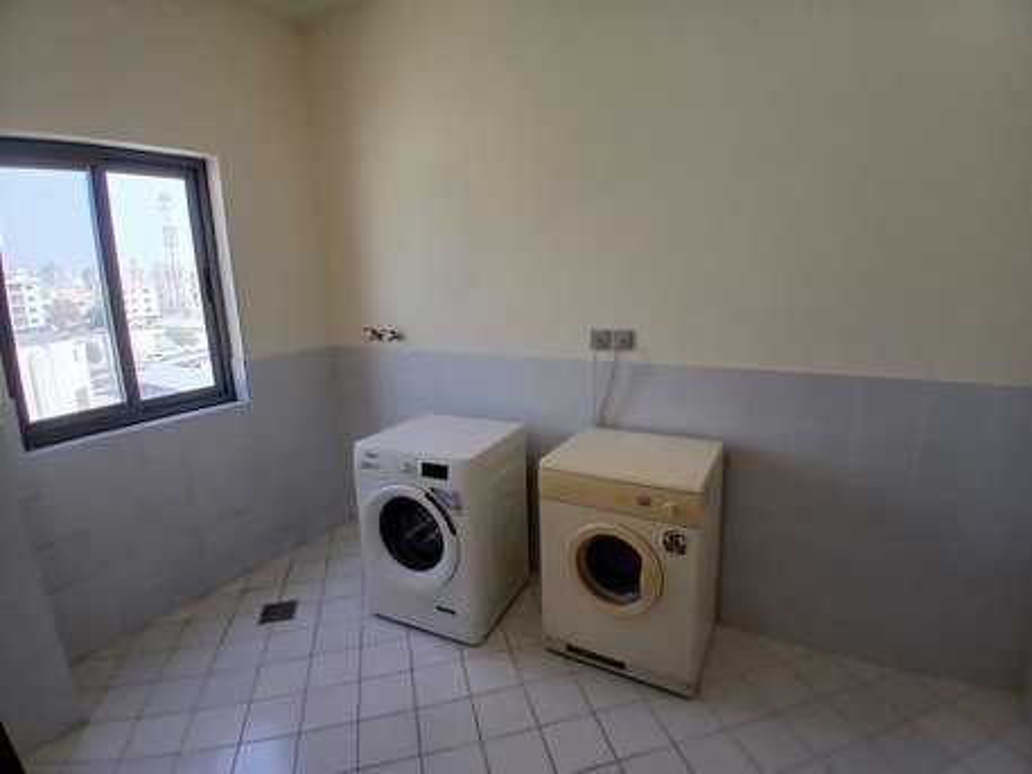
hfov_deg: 91.0
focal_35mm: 17
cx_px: 516
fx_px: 507
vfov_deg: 74.8
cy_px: 387
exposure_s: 1/50
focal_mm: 1.4
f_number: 2.2
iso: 64
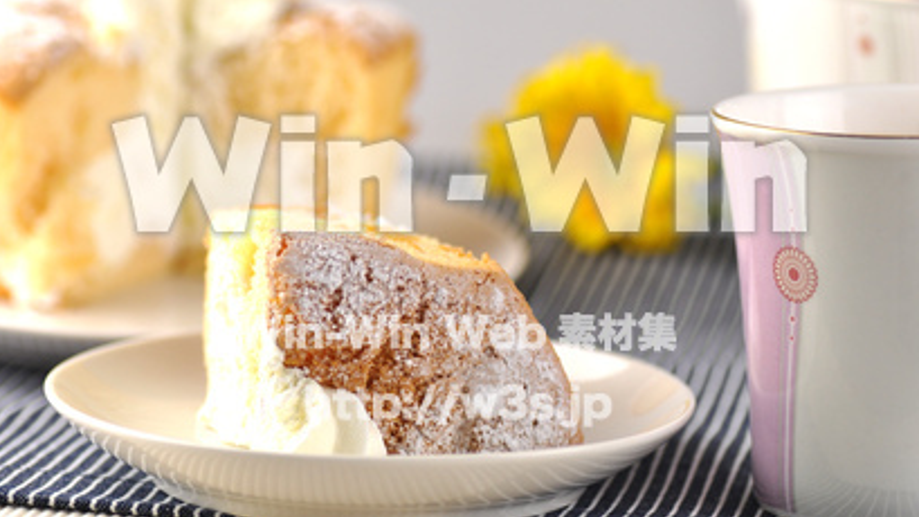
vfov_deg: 8.0
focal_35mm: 152
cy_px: 196
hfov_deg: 14.1
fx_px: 3704
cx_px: 461
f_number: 5
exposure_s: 1/400
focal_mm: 90
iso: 400
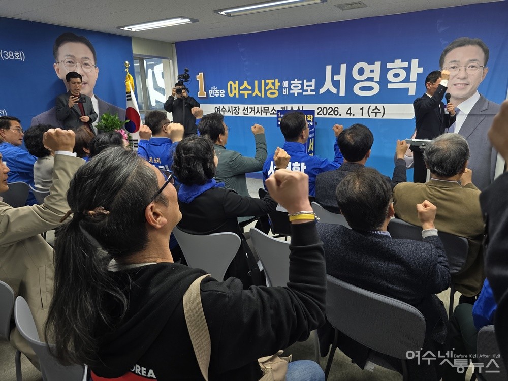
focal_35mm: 23
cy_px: 190
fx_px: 338
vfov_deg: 58.9
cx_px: 254
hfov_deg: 73.9
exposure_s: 1/120
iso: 160
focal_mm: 6.3
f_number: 1.7
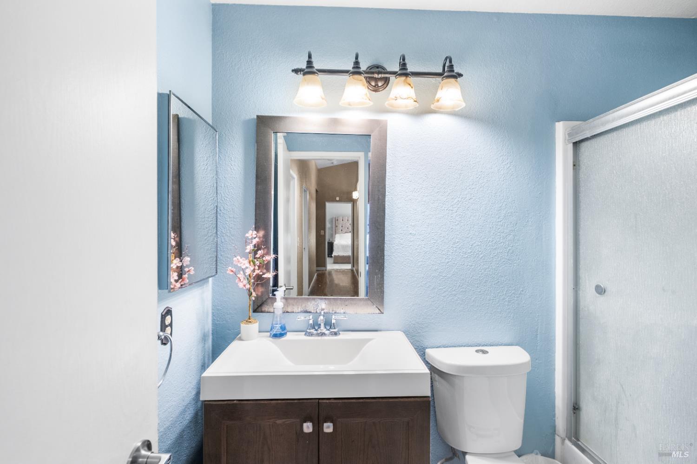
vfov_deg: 77.3
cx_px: 348
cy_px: 232
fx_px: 290
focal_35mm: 15
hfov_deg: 100.4
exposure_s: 1/13
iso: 160
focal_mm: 10
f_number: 5
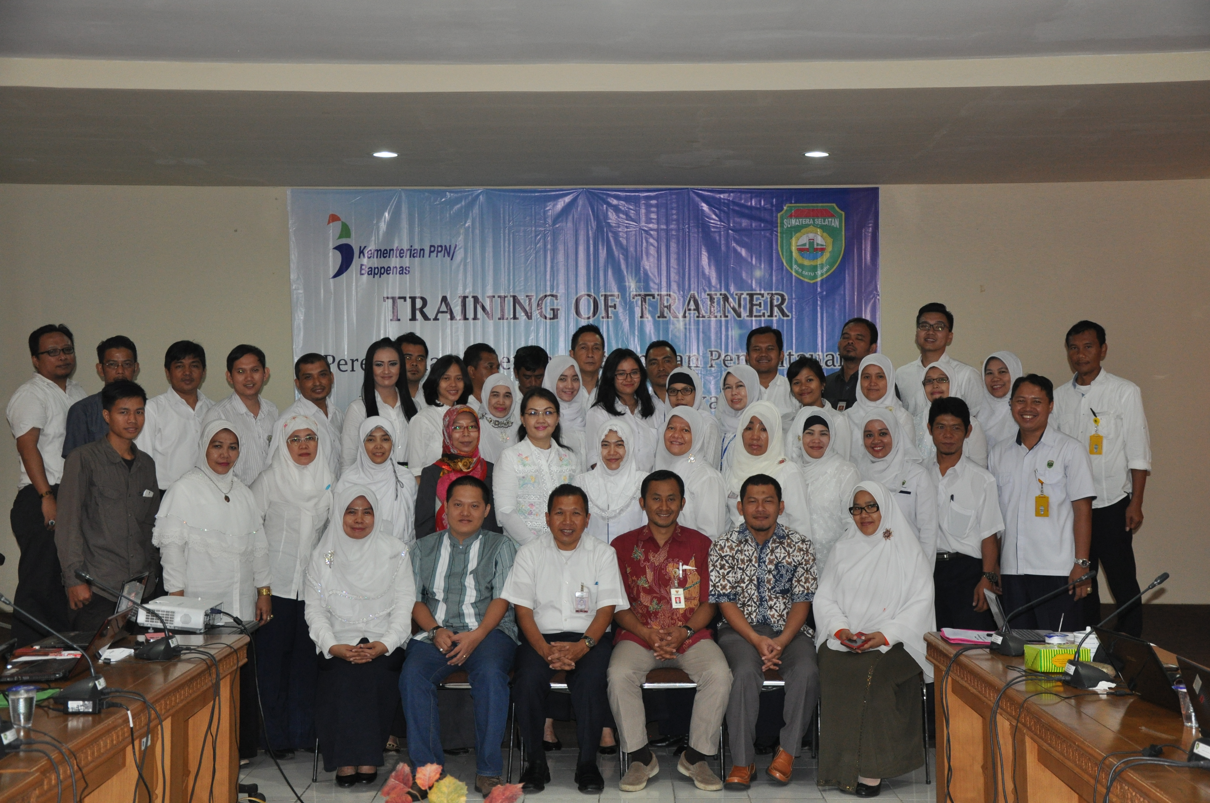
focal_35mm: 51
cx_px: 605
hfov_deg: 38.9
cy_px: 402
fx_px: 1712
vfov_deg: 26.4
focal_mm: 34
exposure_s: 1/60
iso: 800
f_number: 4.2
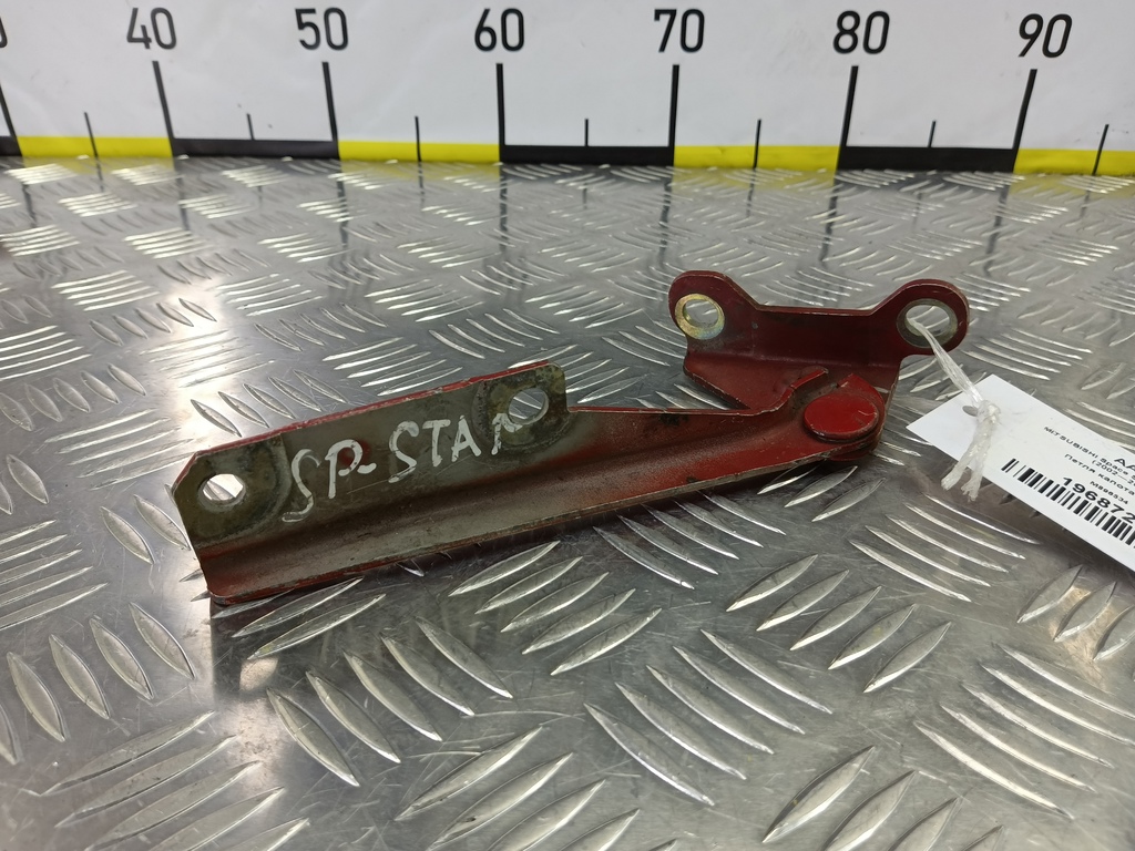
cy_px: 426
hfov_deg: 73.9
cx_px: 568
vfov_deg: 58.9
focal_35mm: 23
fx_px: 754
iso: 106
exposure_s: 1/50
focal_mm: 4.11
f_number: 1.6
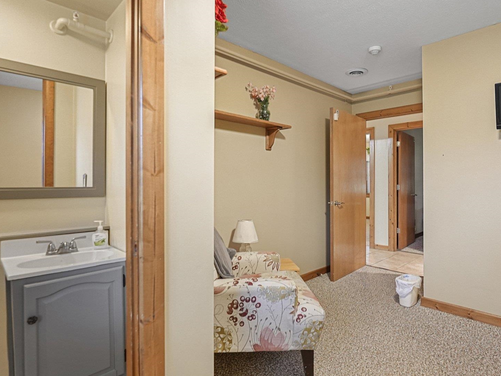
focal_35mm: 19
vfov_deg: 68.7
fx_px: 275
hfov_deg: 84.4
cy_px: 188
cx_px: 273
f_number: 3.2
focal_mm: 14
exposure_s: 1/50
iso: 2500
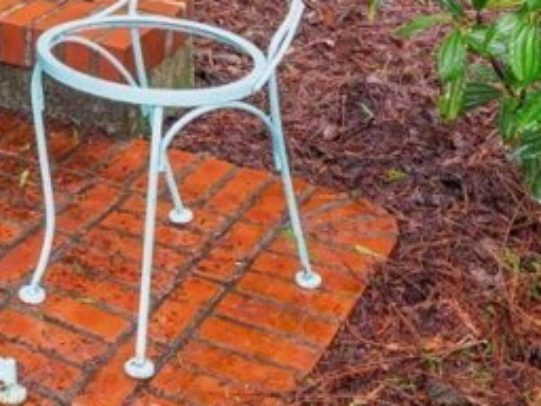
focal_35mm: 84
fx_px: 1313
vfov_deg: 14.0
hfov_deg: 22.6
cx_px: 32
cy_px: -473
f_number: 8
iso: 500
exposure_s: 1/15
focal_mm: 16
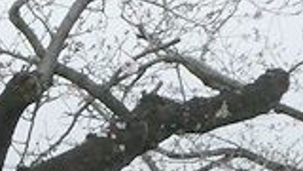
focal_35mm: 333
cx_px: -358
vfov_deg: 3.6
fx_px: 2675
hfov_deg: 6.3
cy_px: 162
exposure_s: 1/80
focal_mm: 10.9
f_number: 4.3
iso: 1000
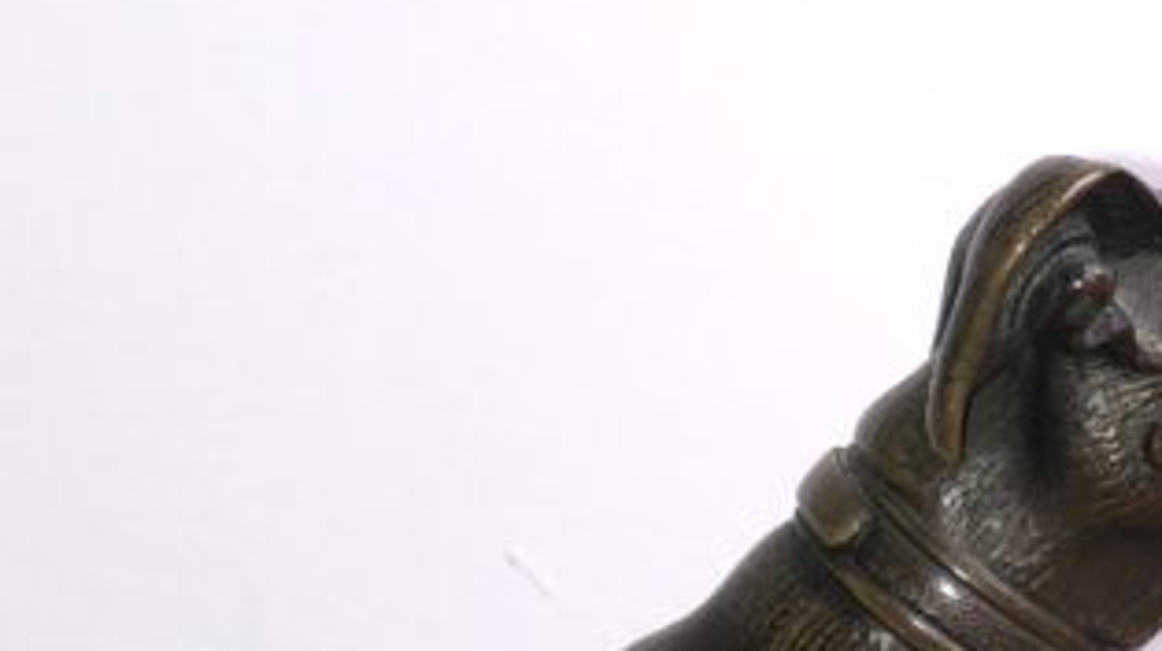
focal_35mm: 185
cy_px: 1039
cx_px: 237
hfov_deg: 11.6
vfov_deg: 6.4
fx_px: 5695
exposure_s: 1/52
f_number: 2.4
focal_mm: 6
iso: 16
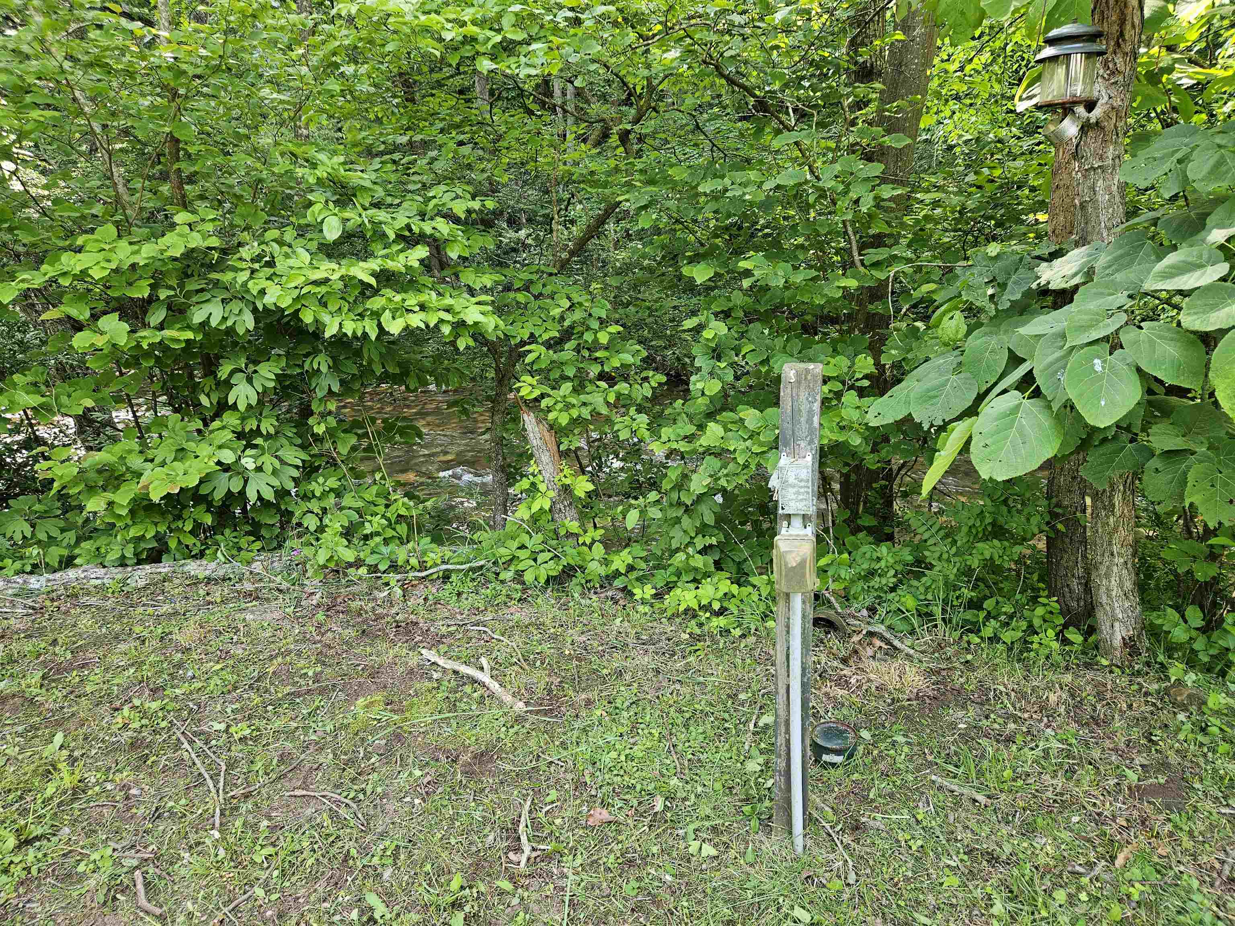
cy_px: 463
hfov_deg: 73.9
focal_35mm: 23
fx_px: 821
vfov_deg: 58.9
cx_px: 618
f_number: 1.8
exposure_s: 1/120
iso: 80
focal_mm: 5.4
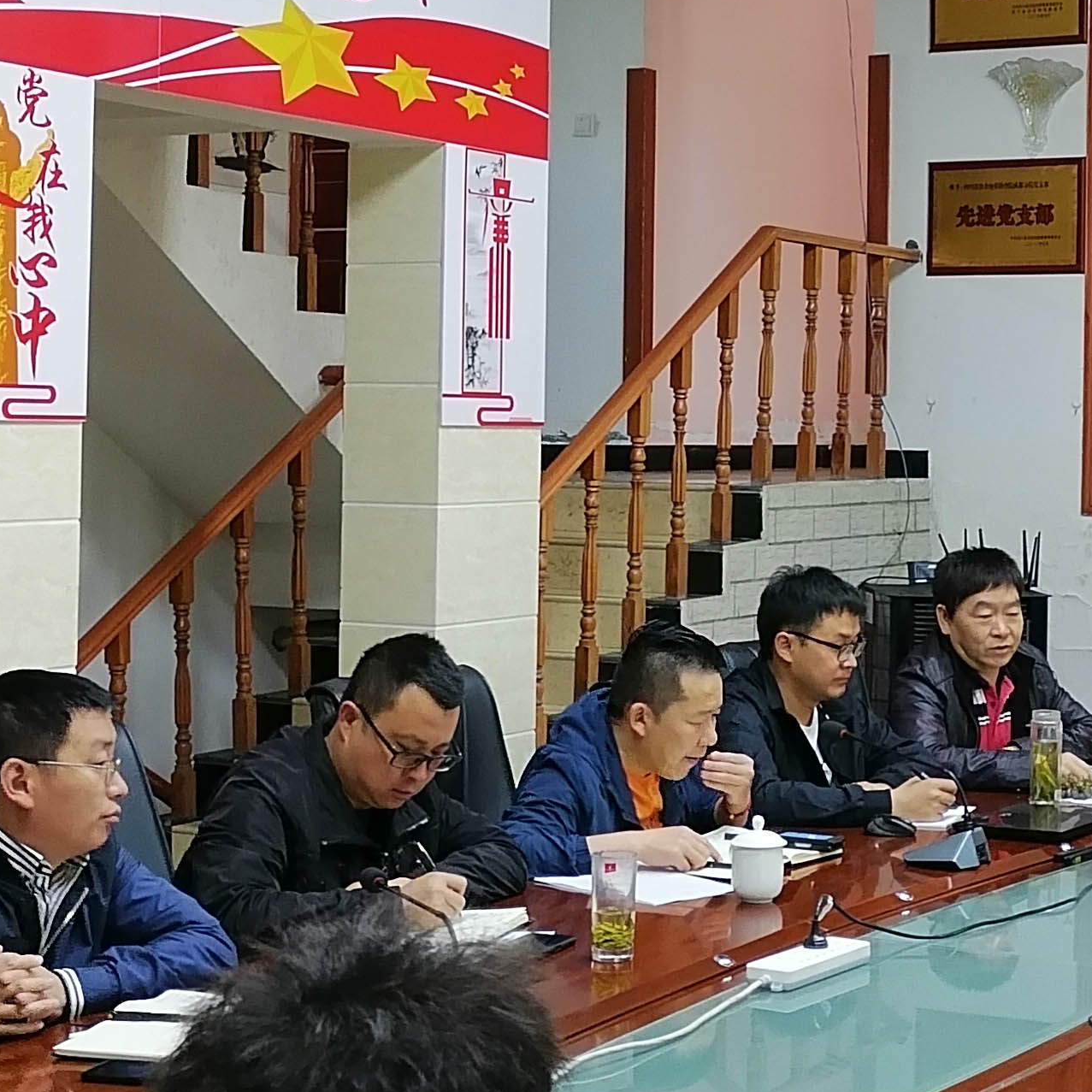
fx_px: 2570
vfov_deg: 23.9
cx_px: 844
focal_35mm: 72
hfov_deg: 23.7
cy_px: 354
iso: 200
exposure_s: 1/33.3
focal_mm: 5.4
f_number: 1.8
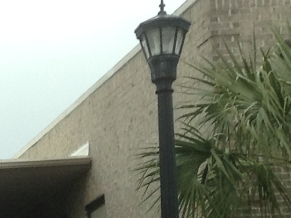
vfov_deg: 8.4
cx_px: -390
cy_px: 415
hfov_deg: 10.2
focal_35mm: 170
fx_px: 1430
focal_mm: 3.3
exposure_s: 1/109
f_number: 2.4
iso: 25
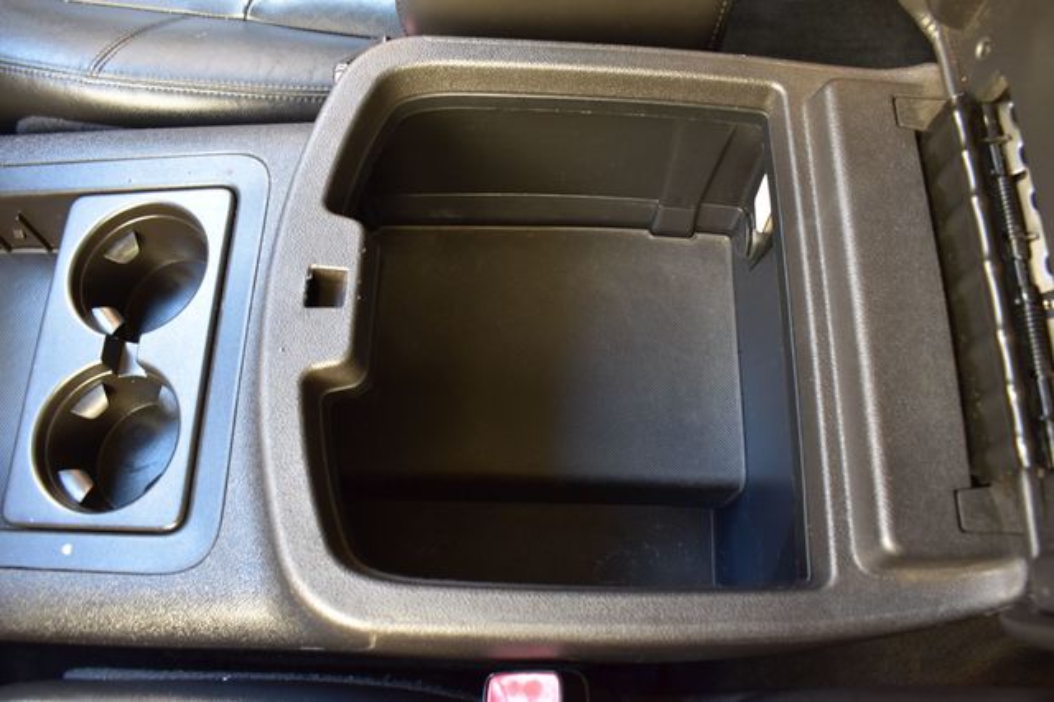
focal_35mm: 27
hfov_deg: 67.4
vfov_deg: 47.9
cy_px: 351
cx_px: 527
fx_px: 790
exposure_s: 1/15
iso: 900
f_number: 6.3
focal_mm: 18
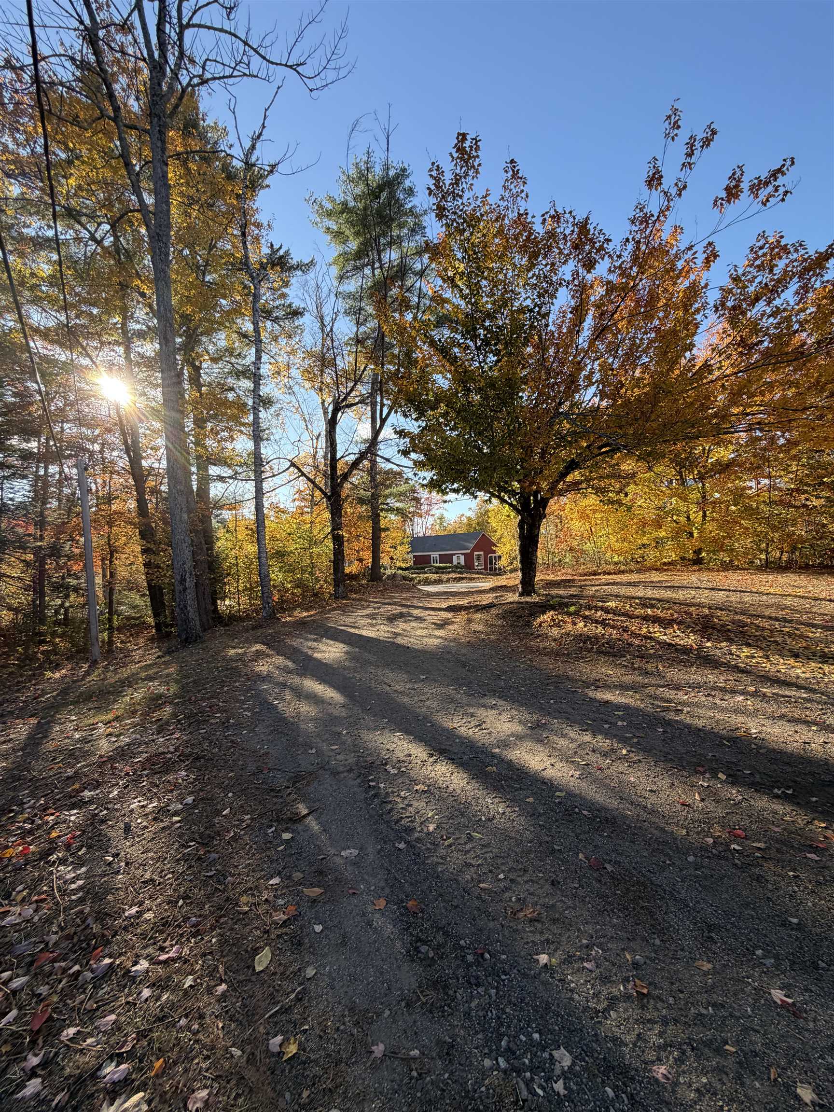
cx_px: 417
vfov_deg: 102.1
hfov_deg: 85.7
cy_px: 556
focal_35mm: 14
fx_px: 450
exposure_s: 1/502
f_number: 2.2
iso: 50
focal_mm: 2.22
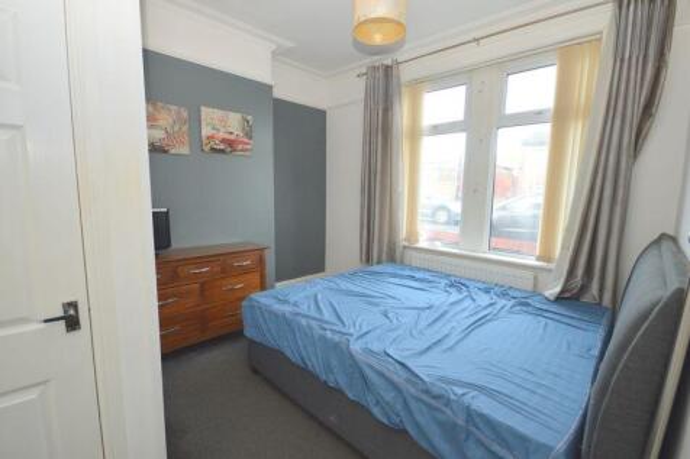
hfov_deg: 100.4
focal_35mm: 15
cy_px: 230
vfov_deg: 77.3
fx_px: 287
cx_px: 345
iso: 400
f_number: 4.5
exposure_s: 1/80
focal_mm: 10
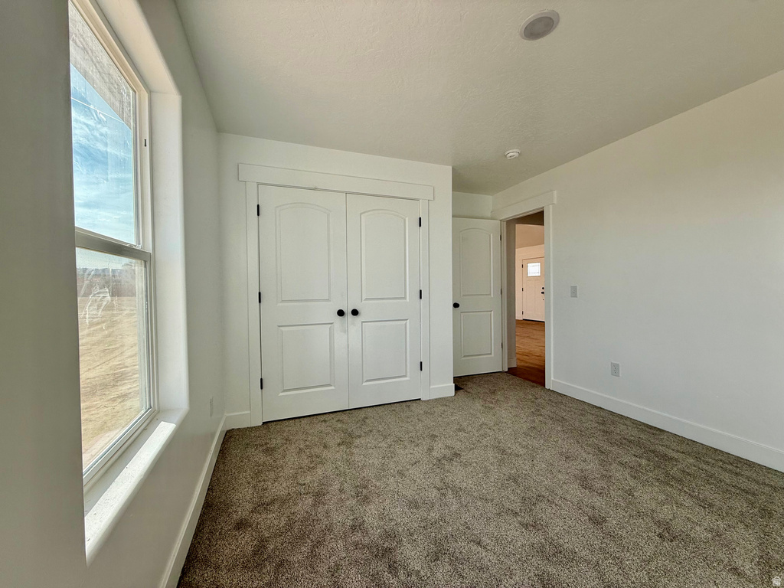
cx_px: 392
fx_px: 317
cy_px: 294
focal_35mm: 14
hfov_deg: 102.1
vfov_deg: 85.7
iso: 50
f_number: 2.2
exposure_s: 1/281
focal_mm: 2.22
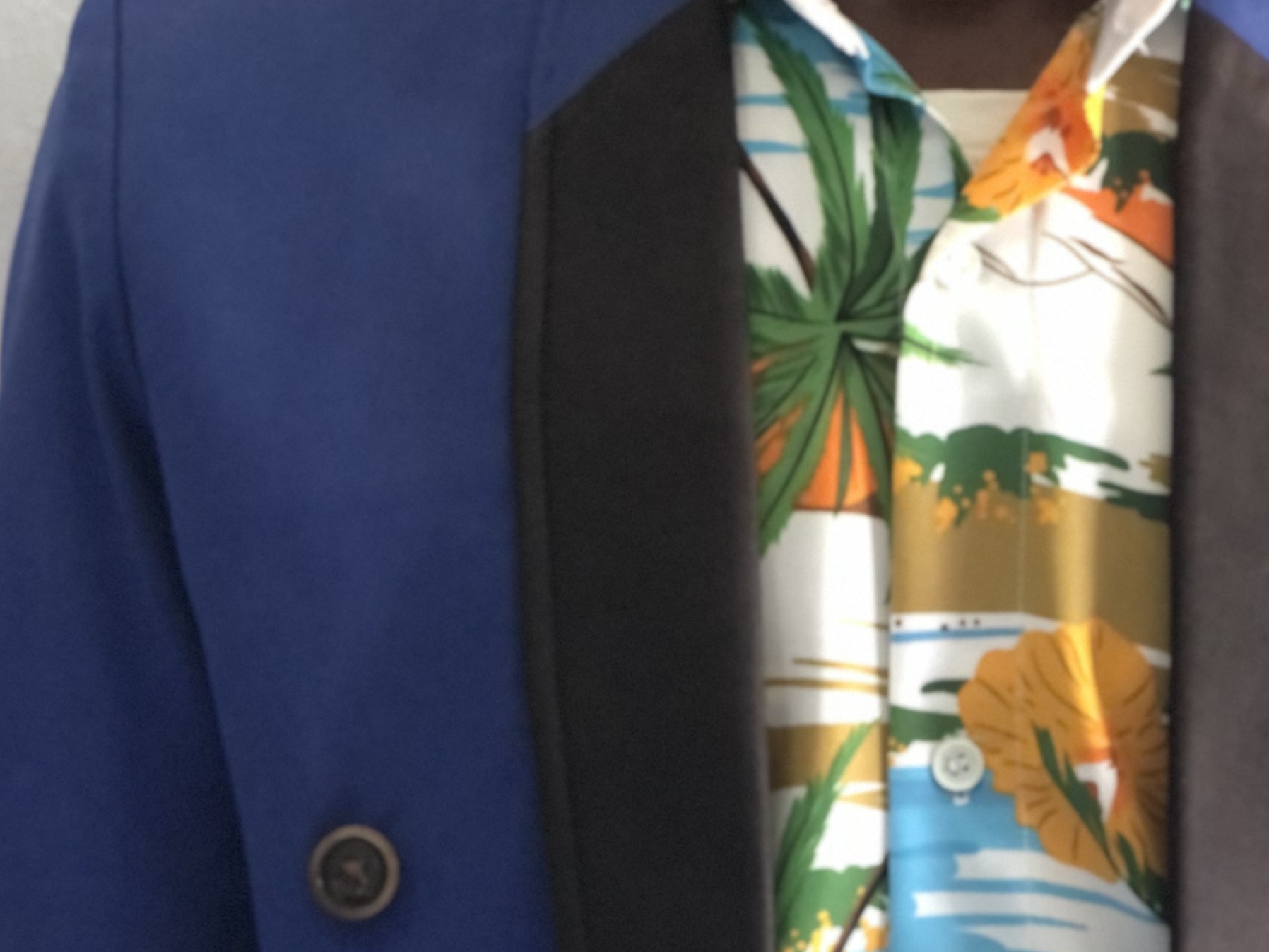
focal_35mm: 128
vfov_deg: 11.4
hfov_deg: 15.3
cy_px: -189
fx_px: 4692
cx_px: 1017
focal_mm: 6.6
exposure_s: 1/34
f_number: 2.8
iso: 320
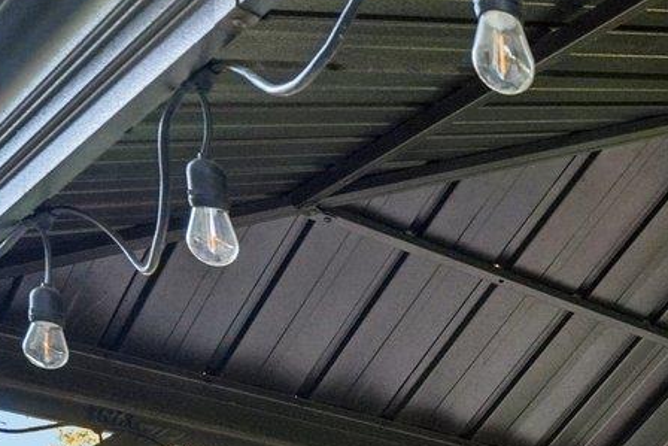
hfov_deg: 20.9
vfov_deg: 17.3
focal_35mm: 64
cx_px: 1218
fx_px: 1188
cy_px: 805
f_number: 8
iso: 640
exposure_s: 1/80
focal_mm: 14
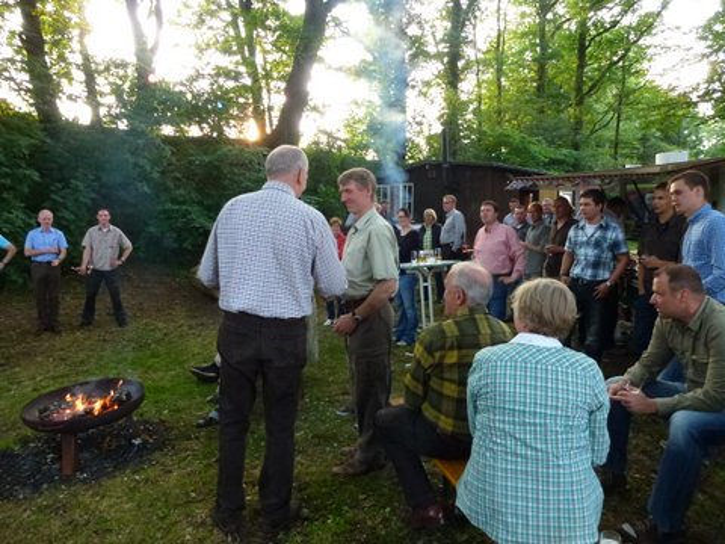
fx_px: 503
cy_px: 272
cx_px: 362
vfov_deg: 56.8
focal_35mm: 24
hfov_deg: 71.6
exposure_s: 1/50
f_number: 3.3
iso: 400
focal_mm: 4.3
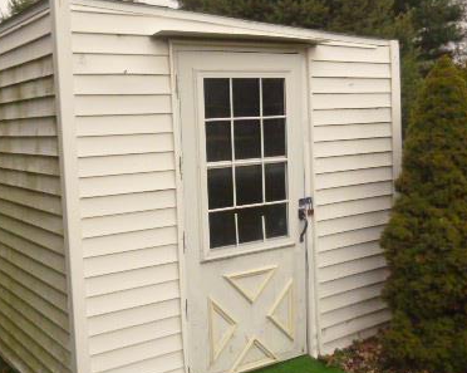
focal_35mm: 42
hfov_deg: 43.4
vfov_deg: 35.6
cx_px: 163
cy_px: 188
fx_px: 580
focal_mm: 4.5
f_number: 9
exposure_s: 1/320
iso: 800
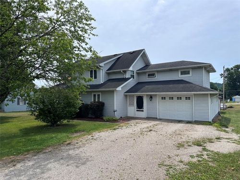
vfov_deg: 56.8
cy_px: 90
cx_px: 120
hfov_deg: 71.6
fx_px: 166
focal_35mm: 24
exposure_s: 1/7042
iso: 80
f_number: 1.78
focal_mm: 6.86
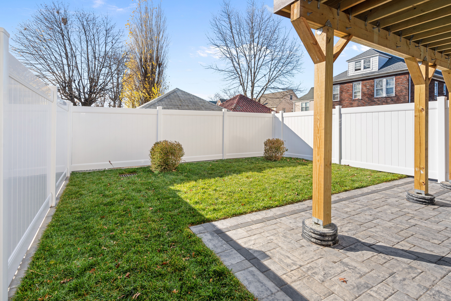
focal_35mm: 17
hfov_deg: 93.3
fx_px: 213
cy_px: 150
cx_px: 226
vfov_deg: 70.4
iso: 100
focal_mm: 17
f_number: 8
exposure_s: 1/60
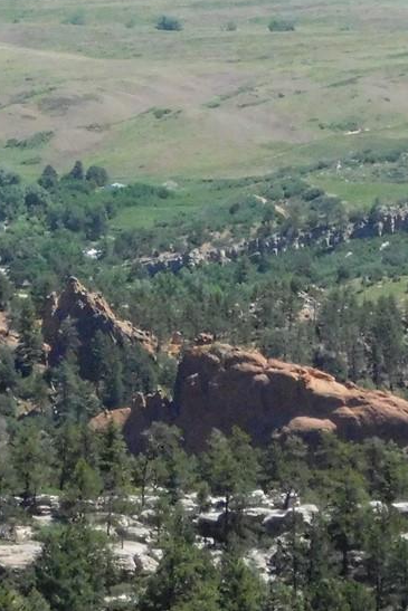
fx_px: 5946
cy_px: 50
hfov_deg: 3.9
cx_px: 274
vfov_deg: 5.9
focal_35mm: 350
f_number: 9.6
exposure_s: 1/800
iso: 800
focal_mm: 20.3
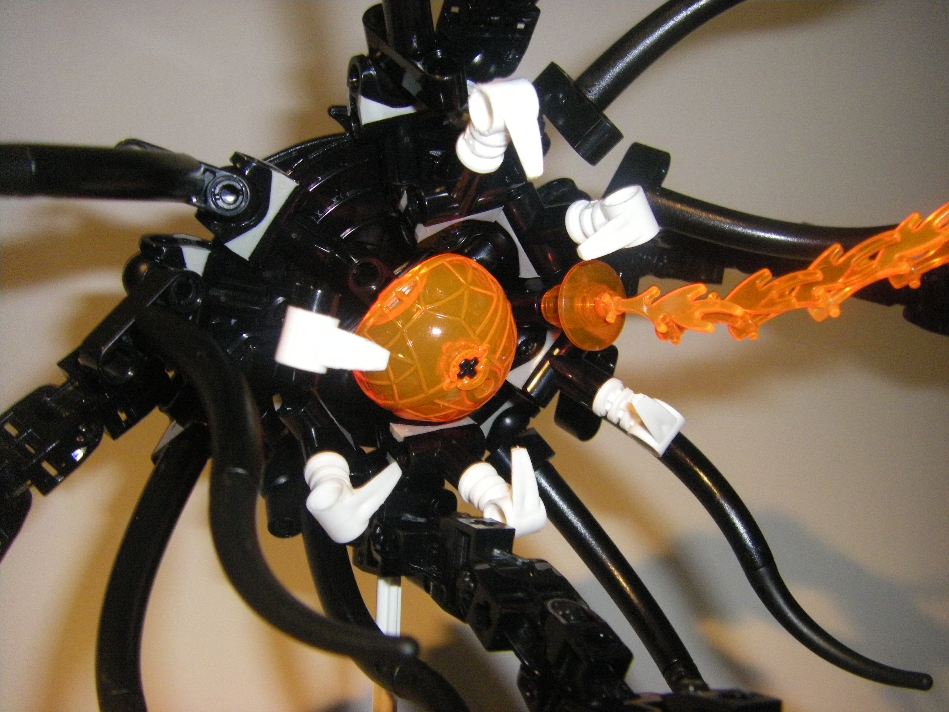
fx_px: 1042
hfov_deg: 49.0
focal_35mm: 38
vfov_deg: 37.7
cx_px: 474
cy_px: 356
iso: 500
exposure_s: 1/50
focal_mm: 6.3
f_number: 7
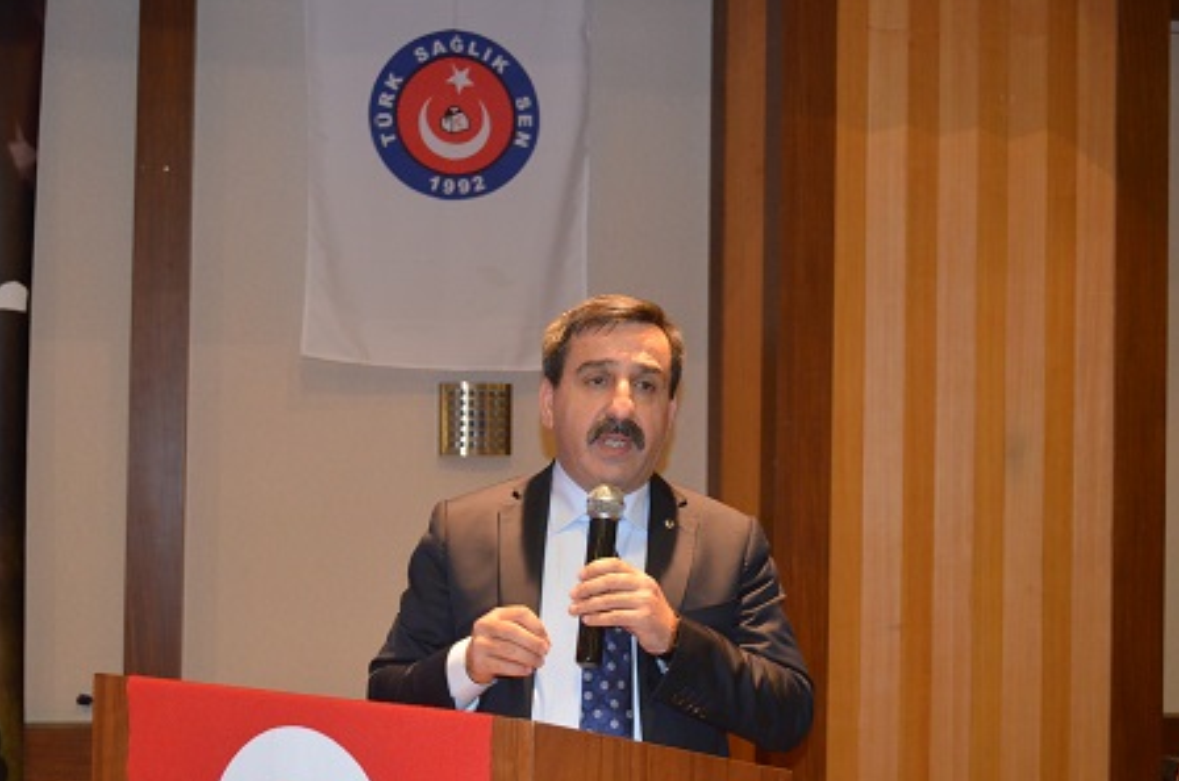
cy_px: 425
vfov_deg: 27.6
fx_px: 1587
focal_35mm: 49
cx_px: 566
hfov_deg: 40.7
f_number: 4.5
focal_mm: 29
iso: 3200
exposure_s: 1/60
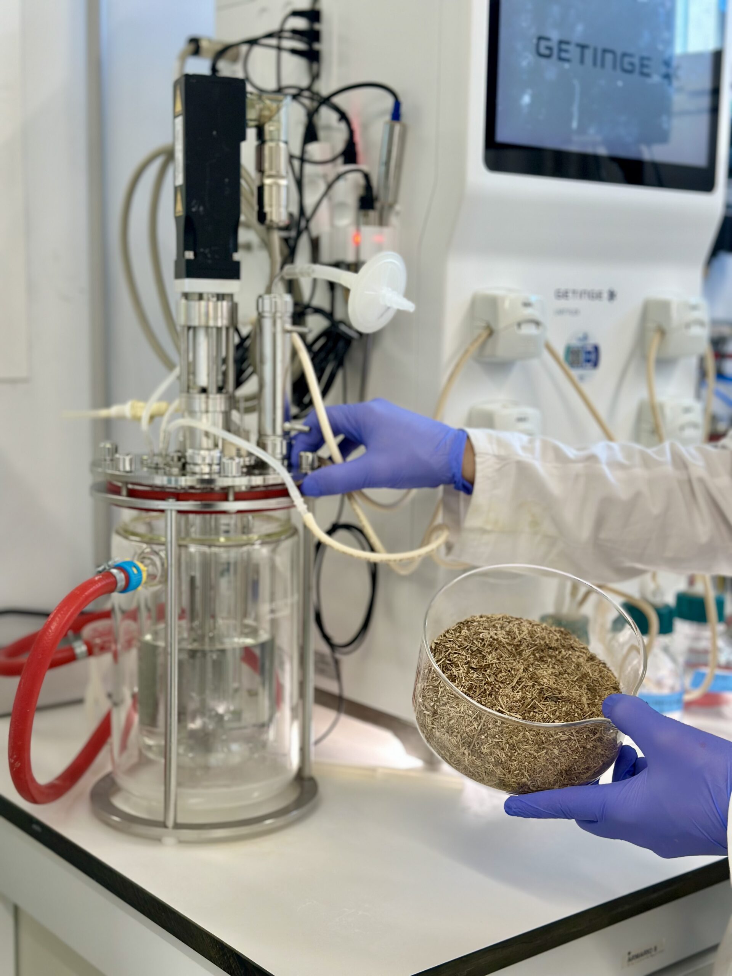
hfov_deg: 30.3
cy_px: 488
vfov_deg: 39.7
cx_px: 366
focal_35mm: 48
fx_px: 1353
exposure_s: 1/114
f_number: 1.78
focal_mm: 6.86
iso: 64
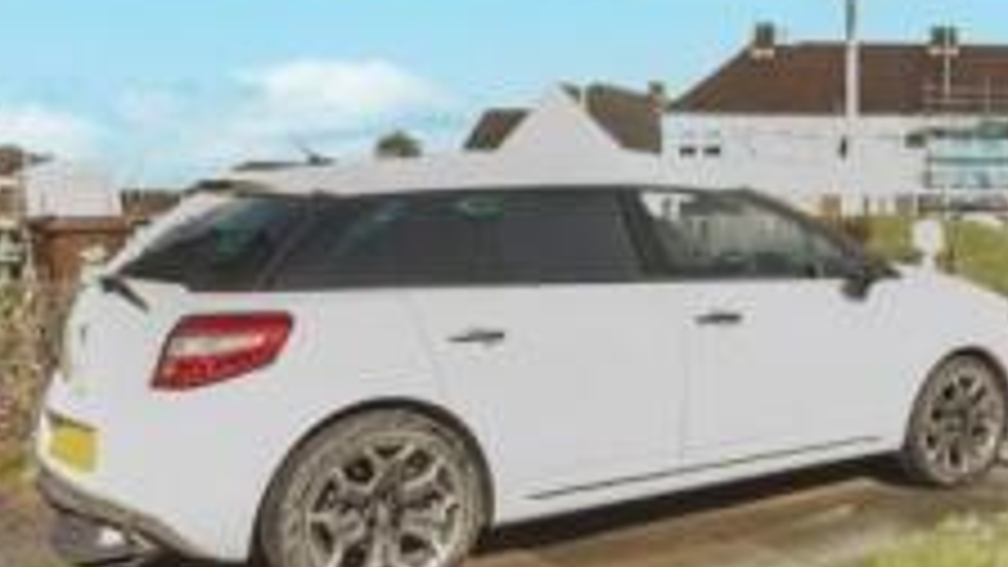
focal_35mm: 46
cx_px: 1042
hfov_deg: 38.7
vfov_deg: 25.9
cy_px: 340
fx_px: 1229
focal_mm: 10
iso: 160
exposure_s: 1/13
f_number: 16
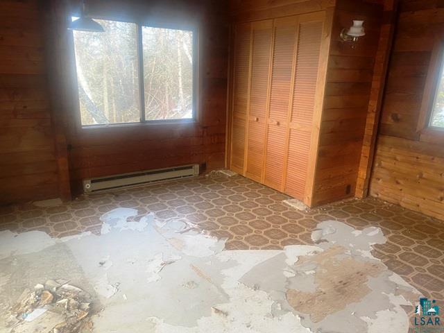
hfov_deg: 67.3
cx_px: 222
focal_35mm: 26
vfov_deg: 53.1
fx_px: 333
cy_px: 166
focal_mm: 4.25
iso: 125
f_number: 1.8
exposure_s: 1/79
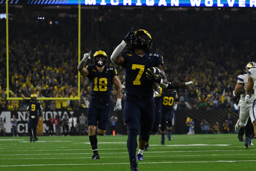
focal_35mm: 195
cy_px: 86
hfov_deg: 10.6
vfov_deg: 7.0
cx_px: 128
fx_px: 1386
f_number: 5.6
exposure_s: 1/2500
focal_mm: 130
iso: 8000
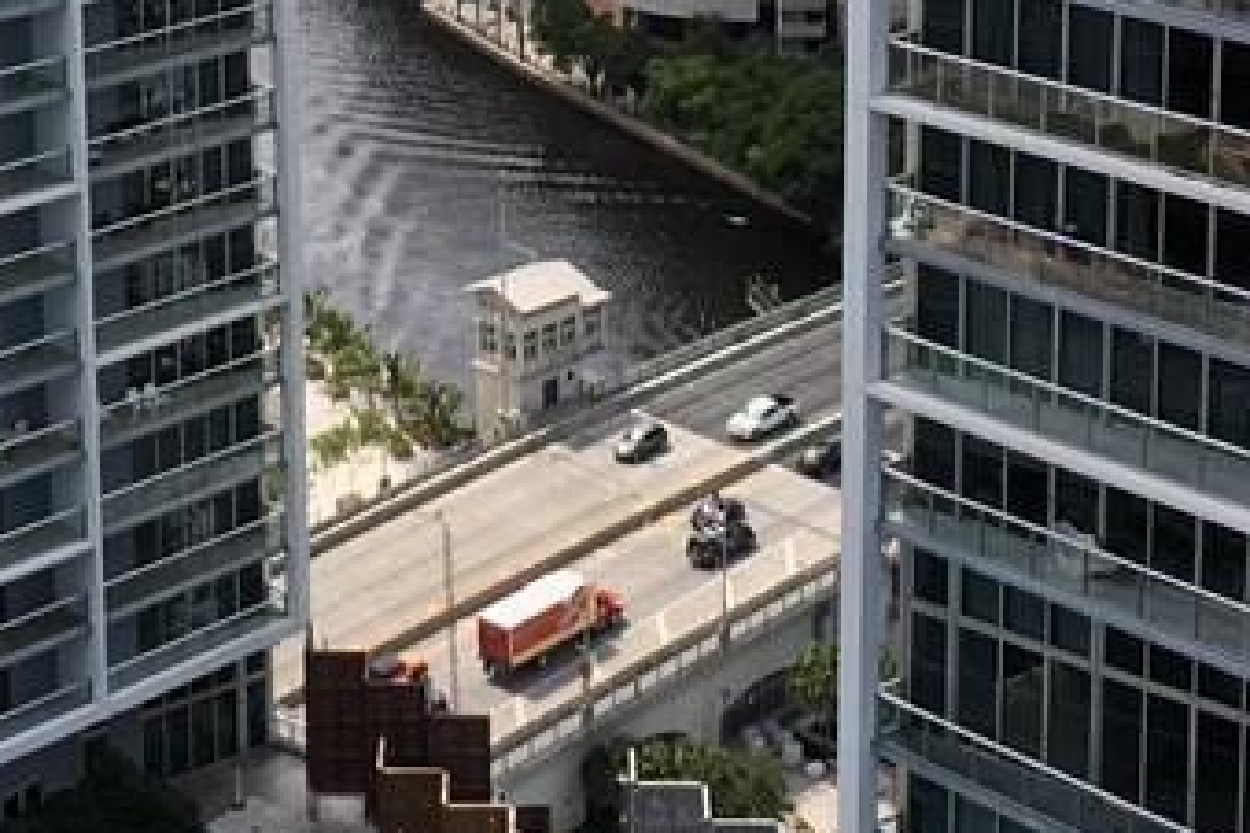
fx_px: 3159
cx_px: 487
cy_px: -181
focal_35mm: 91
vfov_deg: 14.5
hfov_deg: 22.3
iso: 25
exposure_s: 1/712
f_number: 2.2
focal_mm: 4.15
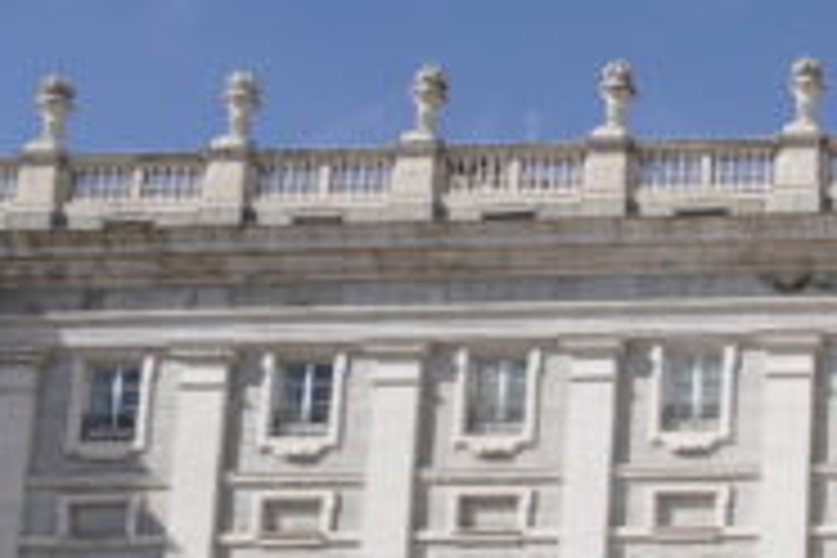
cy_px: 792
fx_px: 2046
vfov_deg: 14.6
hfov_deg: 19.5
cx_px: 1334
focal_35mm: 88
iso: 200
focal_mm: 24
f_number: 11
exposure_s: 1/350
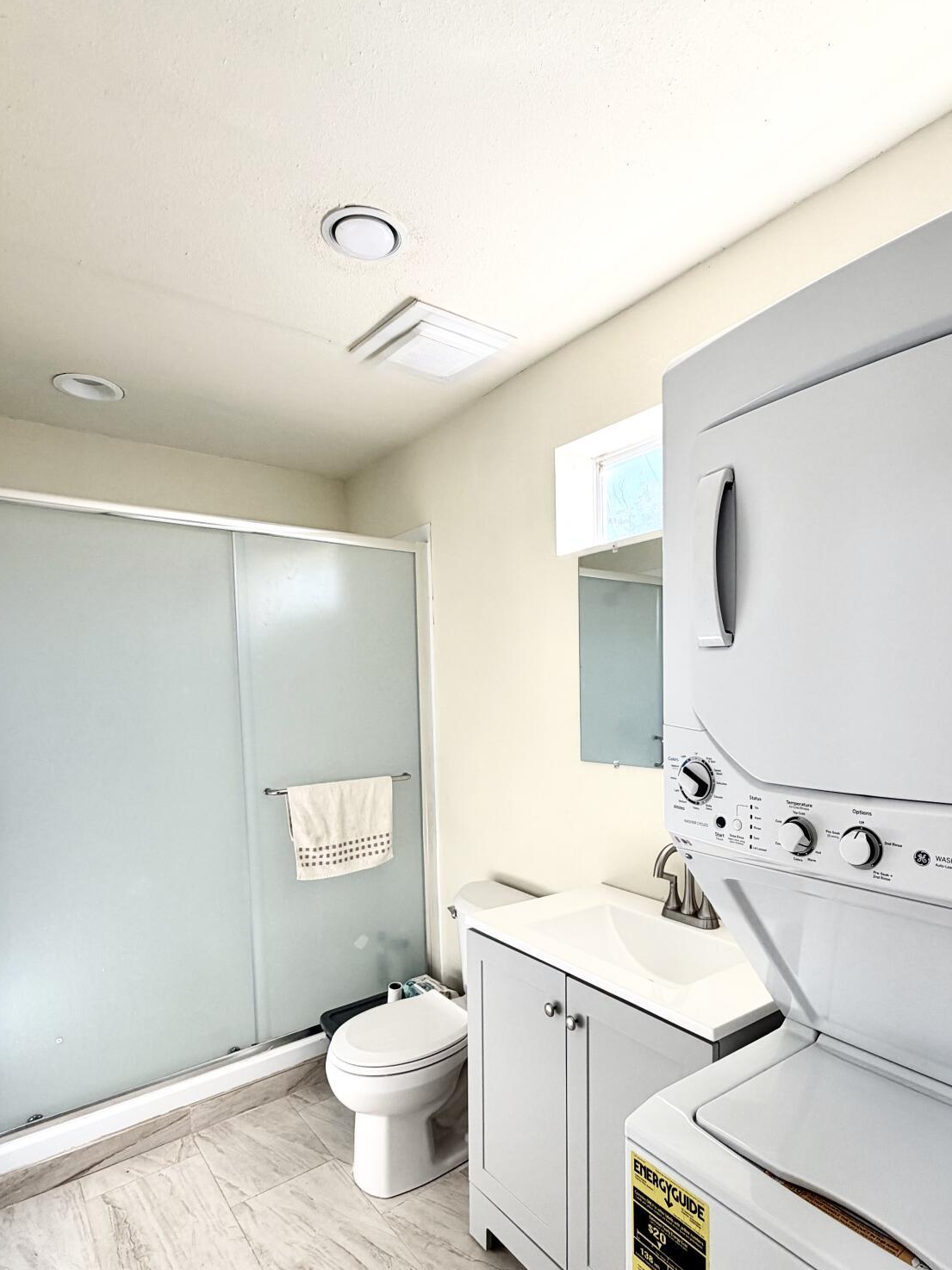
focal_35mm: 19
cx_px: 542
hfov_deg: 68.3
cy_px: 739
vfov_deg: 84.0
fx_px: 697
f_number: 2.2
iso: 50
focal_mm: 2.22
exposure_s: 1/182
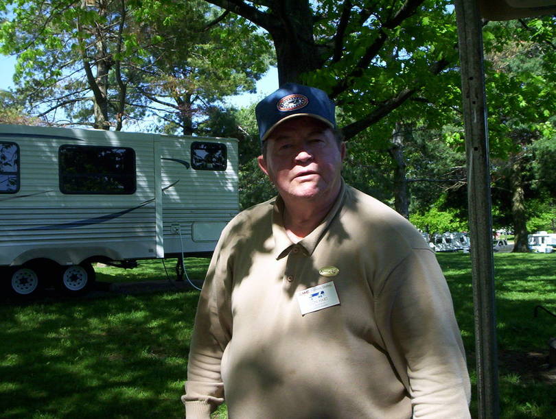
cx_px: 278
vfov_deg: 37.8
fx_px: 612
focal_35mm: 38
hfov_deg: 48.9
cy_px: 210
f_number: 4.5
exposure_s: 1/266
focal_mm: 4.99
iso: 100
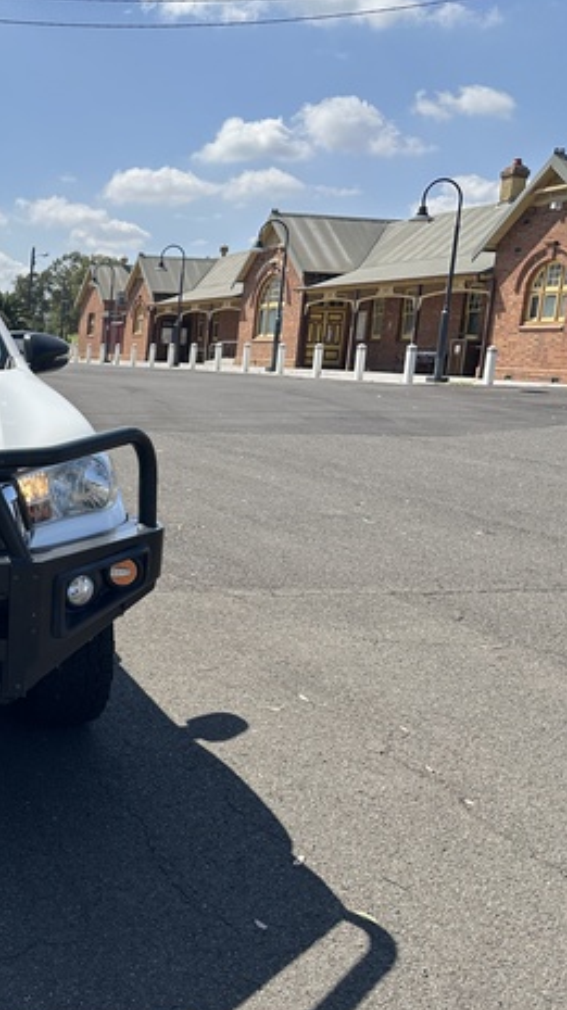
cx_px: -126
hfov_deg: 28.3
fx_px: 964
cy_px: 515
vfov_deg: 55.3
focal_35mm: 36
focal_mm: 6.86
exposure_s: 1/4348
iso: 80
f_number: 1.78
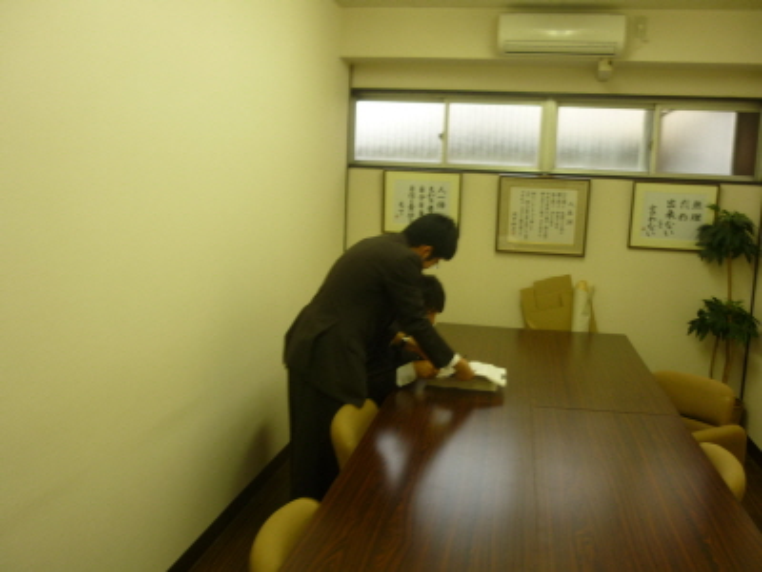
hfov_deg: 55.4
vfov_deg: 42.9
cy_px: 286
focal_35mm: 33
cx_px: 381
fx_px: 726
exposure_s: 1/30
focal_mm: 5.5
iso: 125
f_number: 2.8
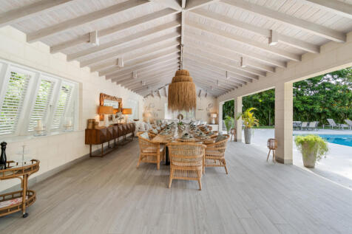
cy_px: 117
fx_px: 156
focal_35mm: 16
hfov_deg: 96.8
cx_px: 176
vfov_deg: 73.7
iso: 100
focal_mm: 16
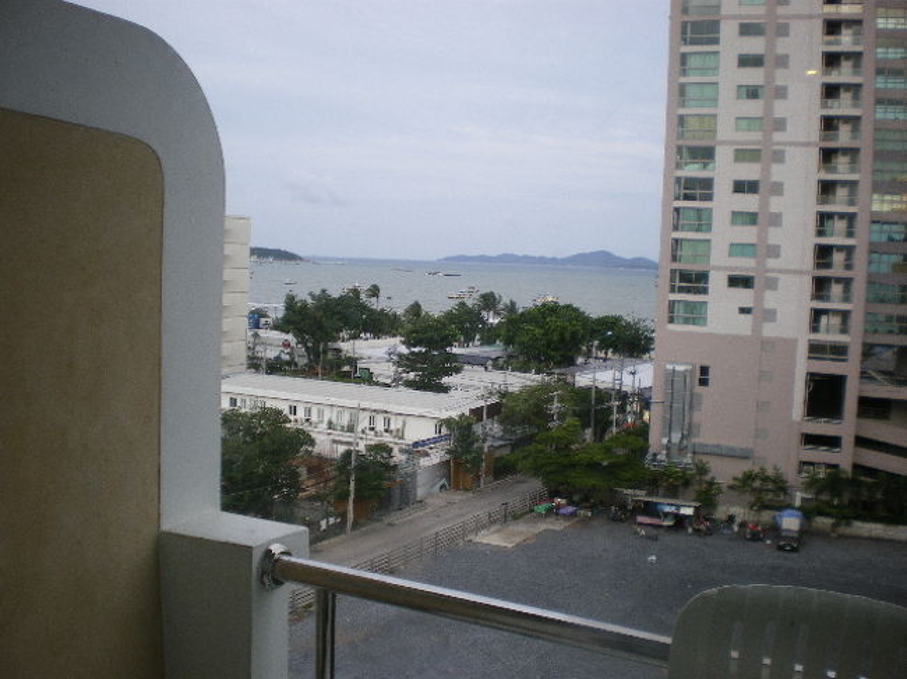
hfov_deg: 51.4
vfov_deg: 39.6
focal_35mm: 36
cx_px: 454
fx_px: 943
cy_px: 340
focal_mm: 6.3
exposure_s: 1/60
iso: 64
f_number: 3.1
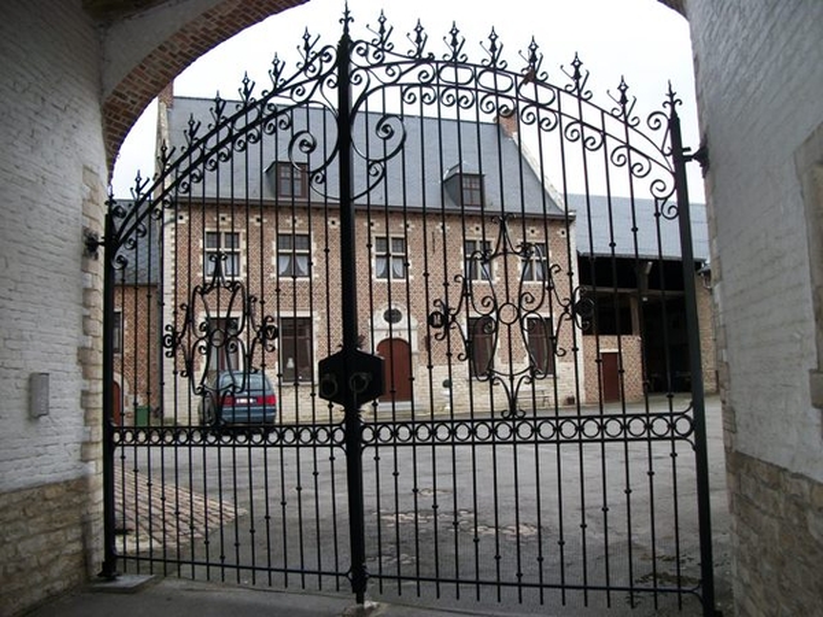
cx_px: 412
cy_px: 308
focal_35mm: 32
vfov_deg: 44.2
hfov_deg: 56.8
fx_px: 761
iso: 80
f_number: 2.9
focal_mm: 5.7
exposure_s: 1/125
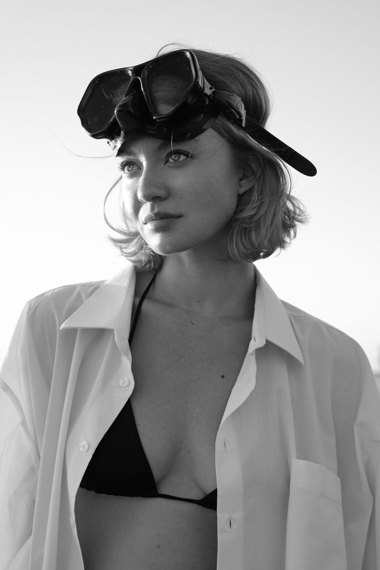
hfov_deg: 26.0
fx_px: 823
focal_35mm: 52
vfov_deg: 38.2
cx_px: 190
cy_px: 285
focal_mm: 52
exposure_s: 1/250
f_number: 4.5
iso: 320
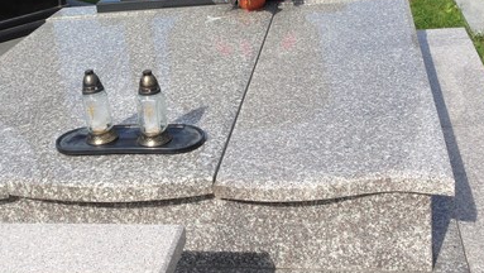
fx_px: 771
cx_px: 174
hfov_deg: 34.6
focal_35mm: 60
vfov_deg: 20.0
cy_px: 83
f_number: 2.4
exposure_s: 1/1550
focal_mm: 4.12
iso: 50
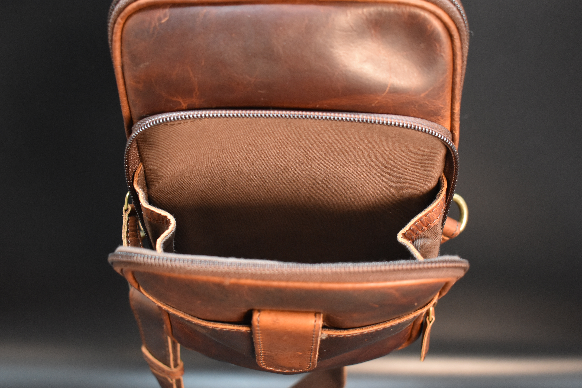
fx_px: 776
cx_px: 291
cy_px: 194
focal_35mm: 48
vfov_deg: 28.1
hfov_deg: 41.1
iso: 2000
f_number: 4.5
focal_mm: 32
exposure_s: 1/60
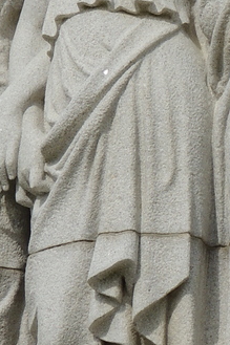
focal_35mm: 1317
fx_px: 12634
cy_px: 139
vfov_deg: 1.6
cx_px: 323
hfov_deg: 1.0
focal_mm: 57.9
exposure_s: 1/1000
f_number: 4.8
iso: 100
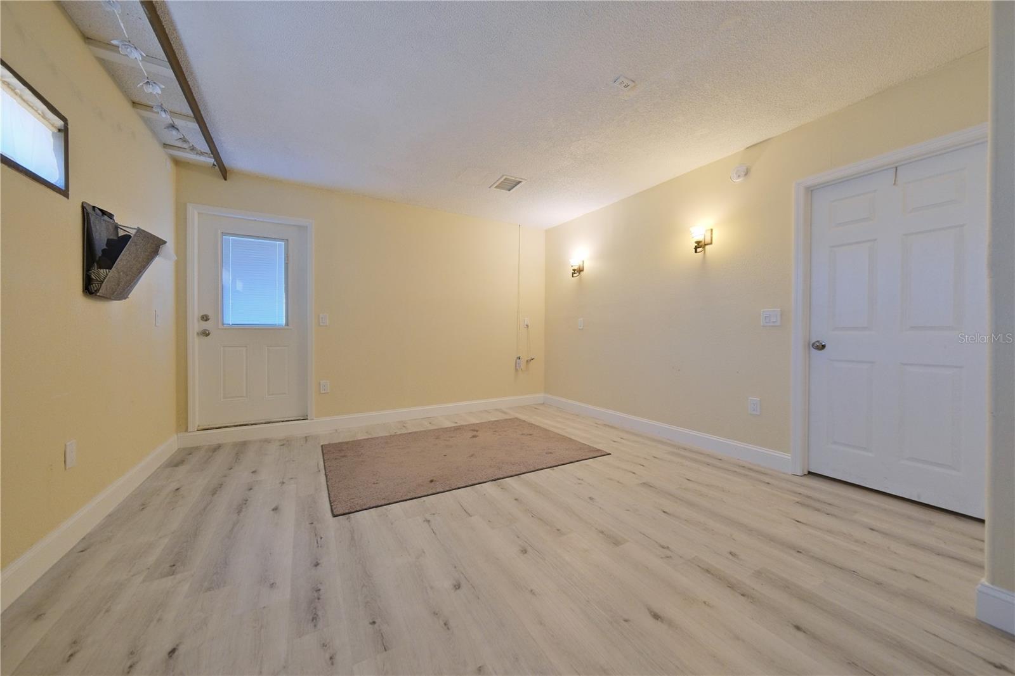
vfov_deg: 90.0
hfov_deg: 112.6
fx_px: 338
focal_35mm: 12
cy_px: 338
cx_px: 508
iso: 640
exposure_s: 1/30
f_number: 4
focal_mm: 8
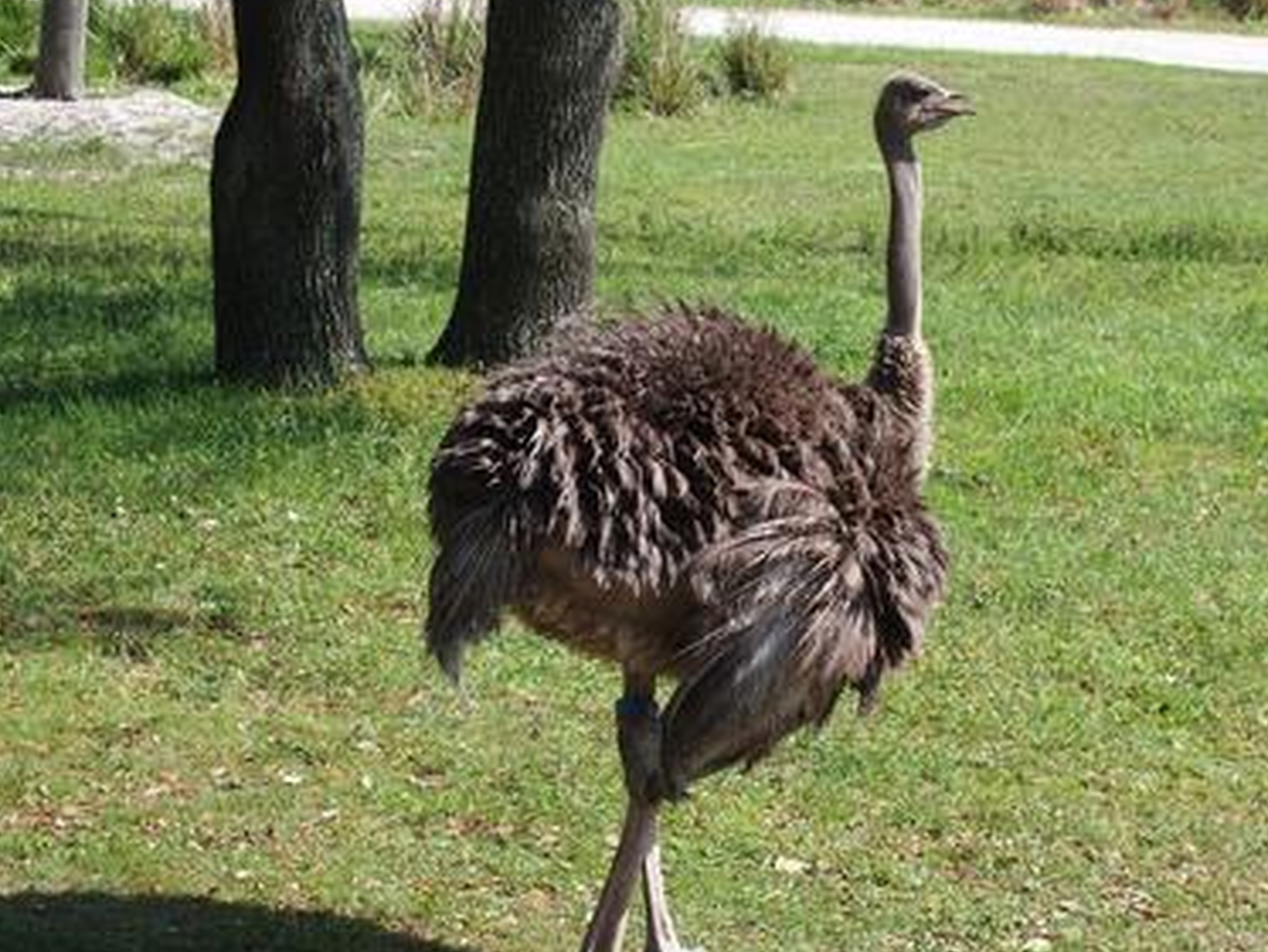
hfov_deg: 17.7
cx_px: 653
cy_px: 473
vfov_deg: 13.3
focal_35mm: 111
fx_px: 4067
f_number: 3.5
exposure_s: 1/640
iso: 100
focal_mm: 19.6
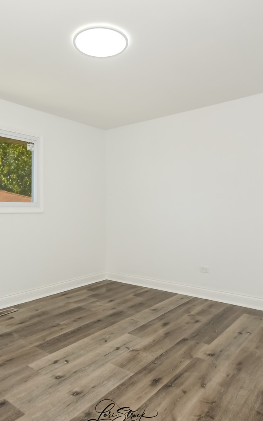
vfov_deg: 74.8
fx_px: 275
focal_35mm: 24
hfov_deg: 51.0
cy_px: 211
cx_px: 116
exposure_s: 1/1250
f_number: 8
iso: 400
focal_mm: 10
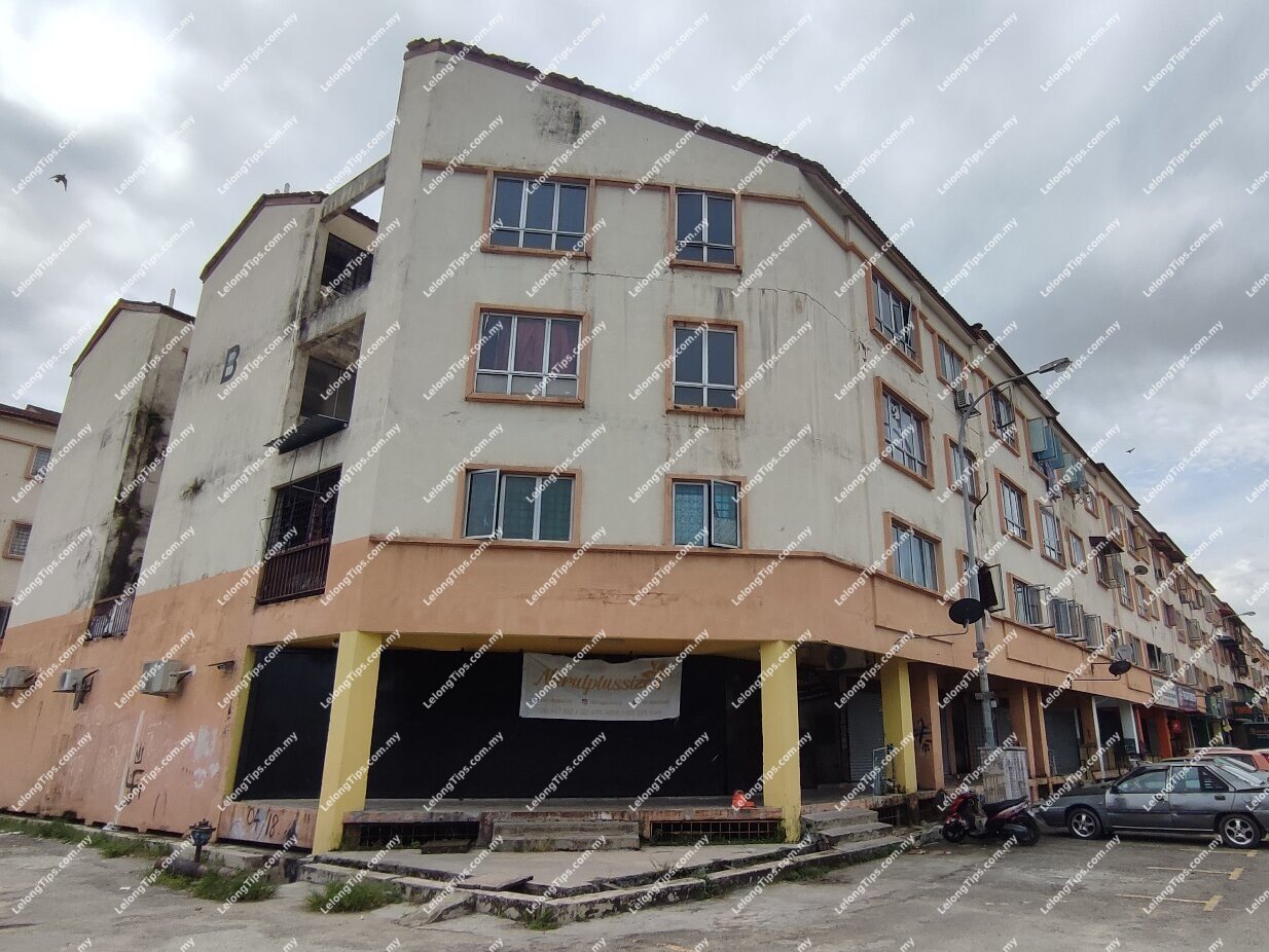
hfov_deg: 94.5
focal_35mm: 16
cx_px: 634
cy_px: 476
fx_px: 587
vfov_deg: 78.1
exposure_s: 1/2890
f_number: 2.2
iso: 50
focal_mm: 1.65
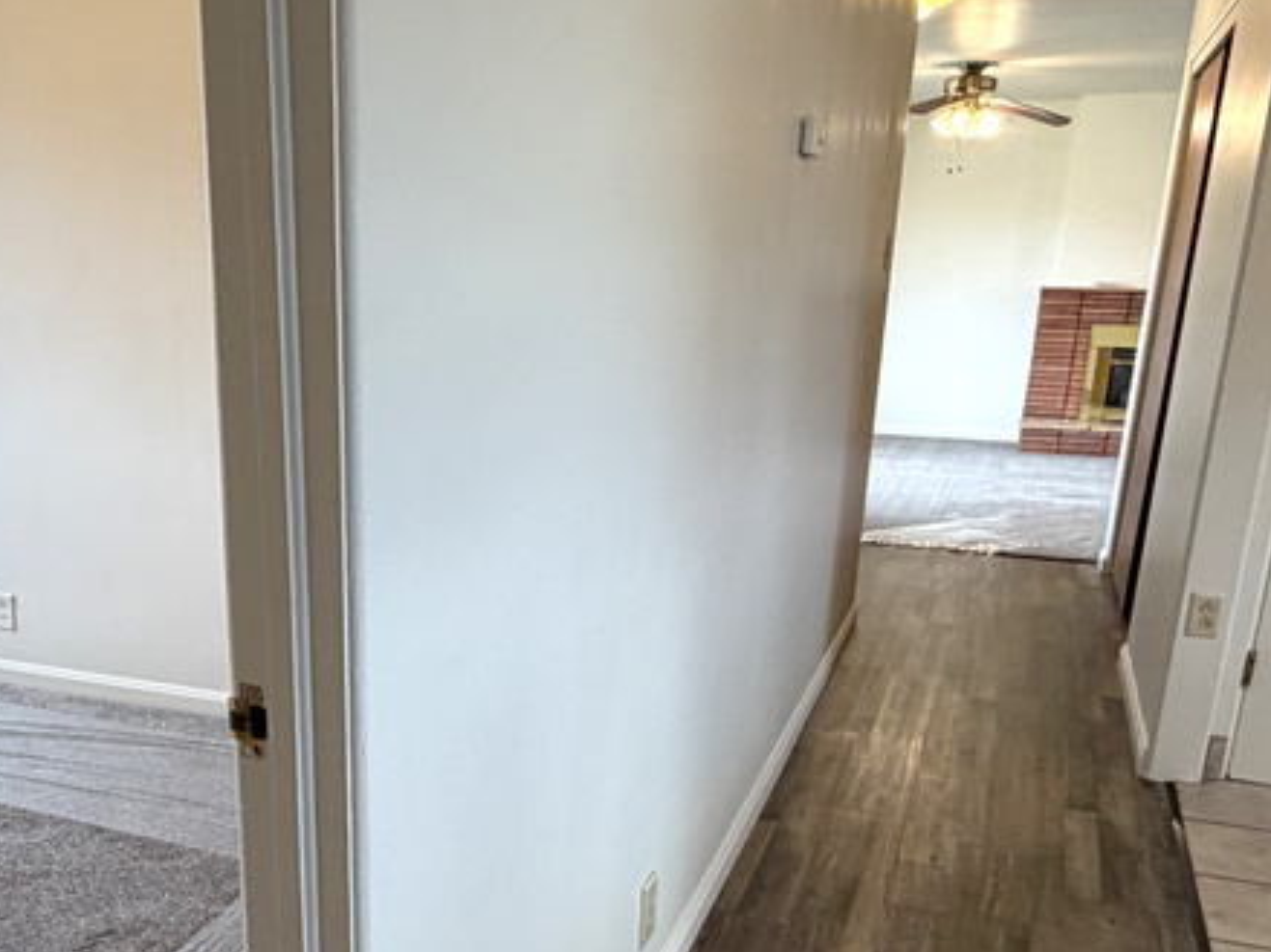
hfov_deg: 52.2
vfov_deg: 39.6
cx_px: 489
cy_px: 709
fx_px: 1285
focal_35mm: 35
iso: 200
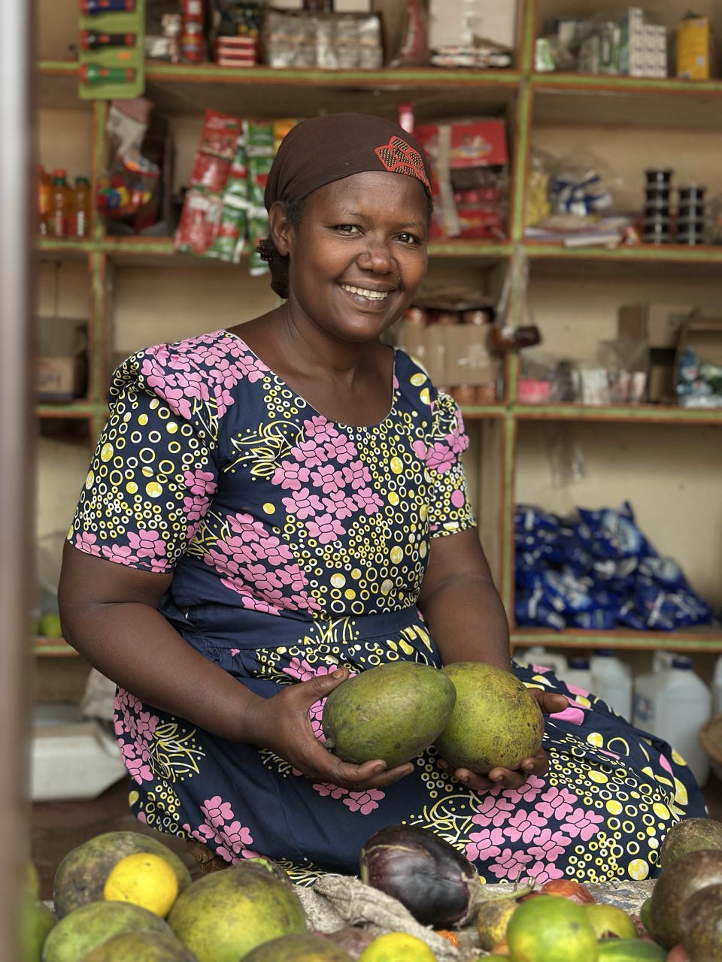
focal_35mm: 48
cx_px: 361
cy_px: 481
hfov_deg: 30.3
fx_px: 1335
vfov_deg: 39.7
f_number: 1.78
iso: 80
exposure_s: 1/185
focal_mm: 6.86
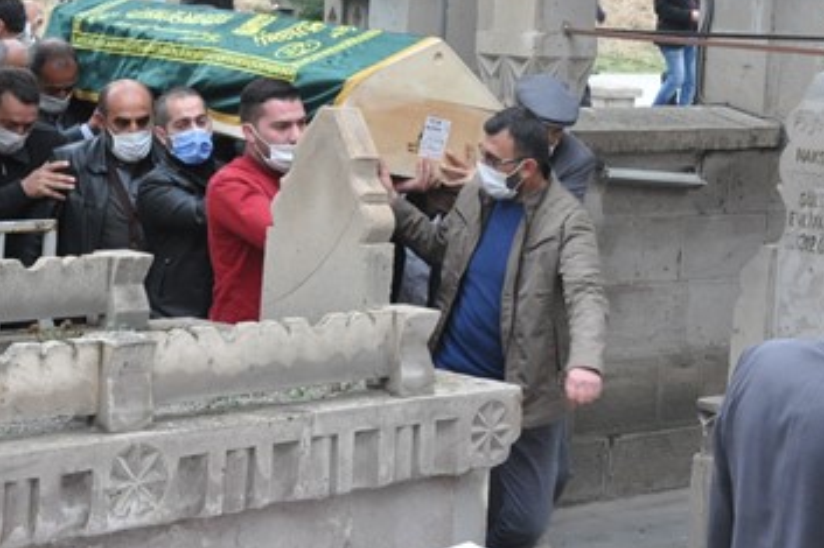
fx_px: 2402
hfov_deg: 19.5
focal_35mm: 105
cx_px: 476
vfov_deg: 12.9
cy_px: 65
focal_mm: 38
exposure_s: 1/100
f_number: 10
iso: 1600
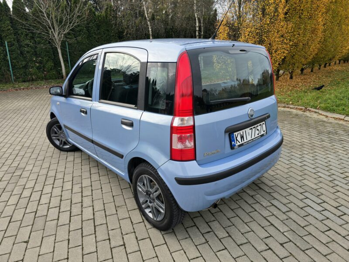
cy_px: 131
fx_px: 232
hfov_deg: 73.9
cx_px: 174
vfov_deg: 58.9
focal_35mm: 23
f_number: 1.7
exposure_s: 1/182
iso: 12
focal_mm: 6.3
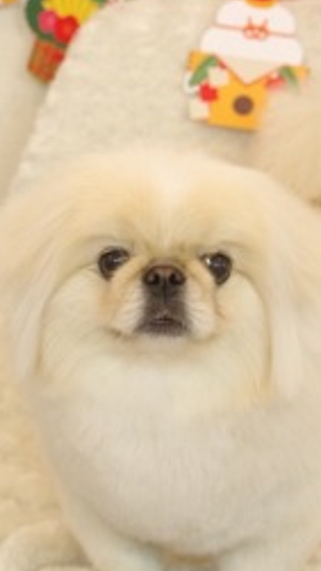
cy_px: 357
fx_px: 2075
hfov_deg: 8.8
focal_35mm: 137
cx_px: 182
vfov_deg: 15.7
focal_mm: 55
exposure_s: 1/80
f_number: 5
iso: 3200
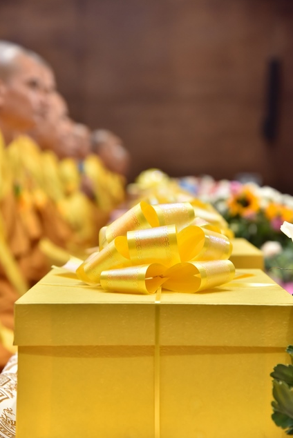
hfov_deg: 16.3
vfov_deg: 24.2
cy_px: 218
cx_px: 146
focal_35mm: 84
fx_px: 1024
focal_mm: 82
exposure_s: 1/160
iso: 2000
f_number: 5.6
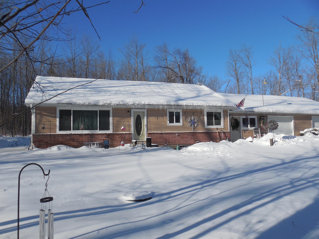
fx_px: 240
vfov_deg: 53.1
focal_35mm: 26
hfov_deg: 67.3
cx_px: 160
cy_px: 120
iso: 125
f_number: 3.5
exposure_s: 1/2000
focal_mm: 4.6
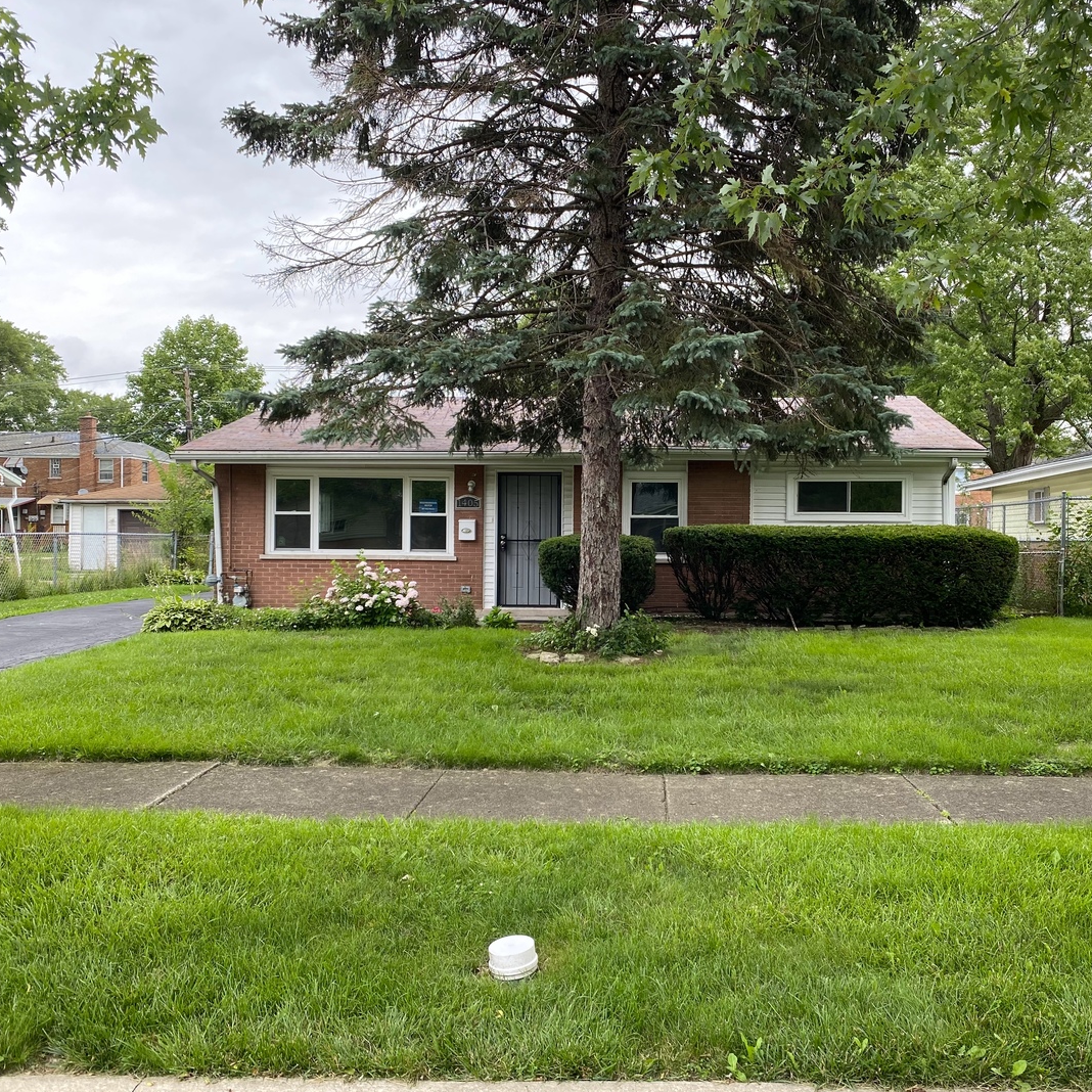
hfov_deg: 52.4
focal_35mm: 31
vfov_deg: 52.5
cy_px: 547
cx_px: 623
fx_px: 1106
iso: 32
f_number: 1.8
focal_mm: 4.25
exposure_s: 1/546
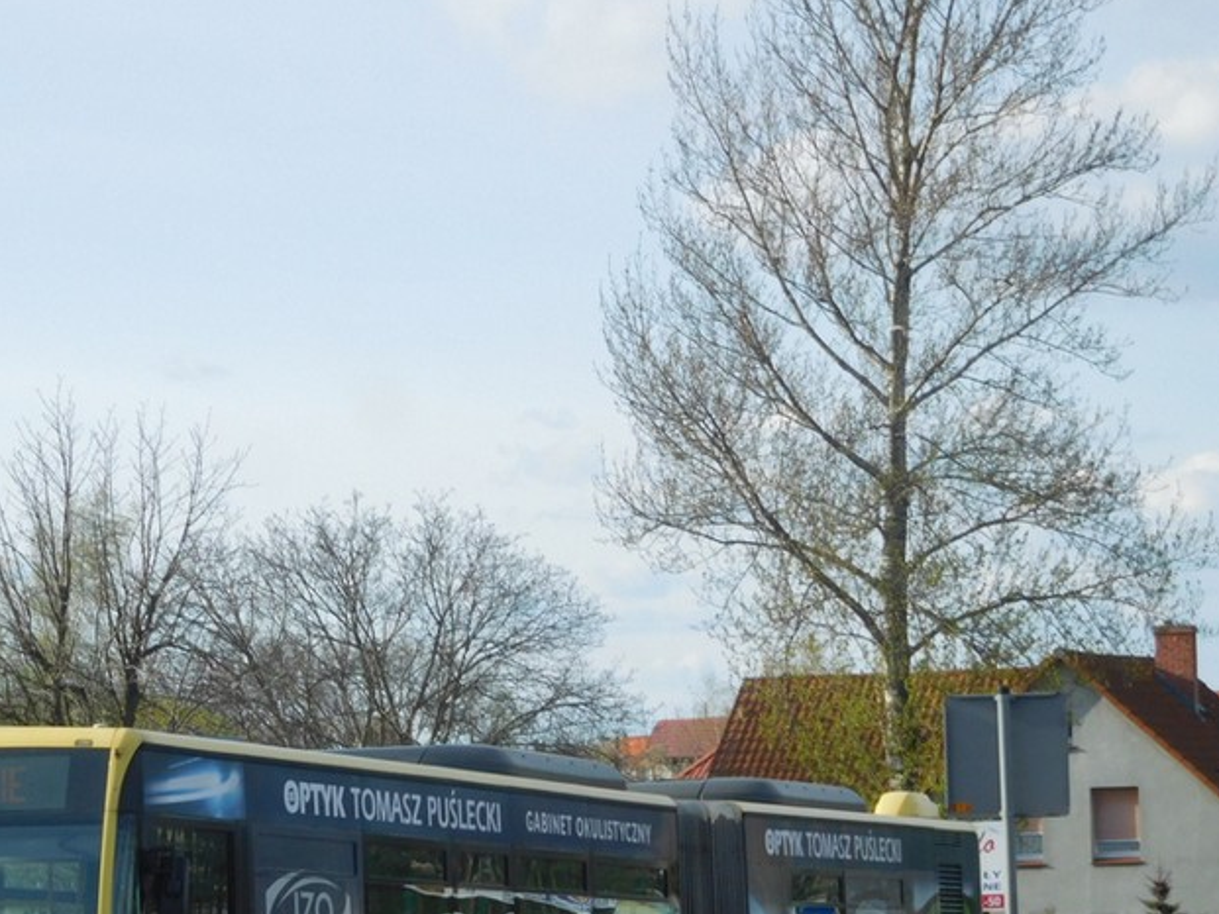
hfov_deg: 13.6
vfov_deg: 10.2
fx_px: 5107
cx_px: 342
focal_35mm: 145
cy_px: 650
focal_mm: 17.8
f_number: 4.8
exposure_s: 1/400
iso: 125
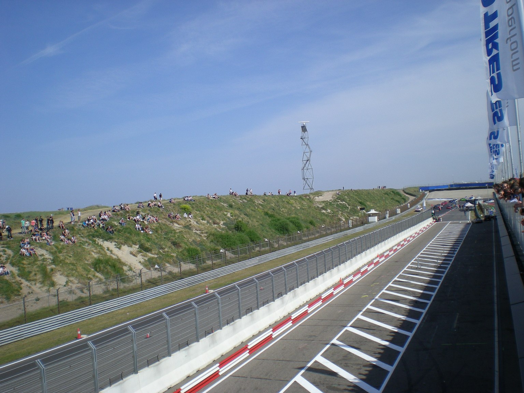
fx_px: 575
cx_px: 262
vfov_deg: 37.7
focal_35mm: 38
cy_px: 196
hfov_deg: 49.0
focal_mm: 6.3
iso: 50
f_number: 4.6
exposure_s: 1/518
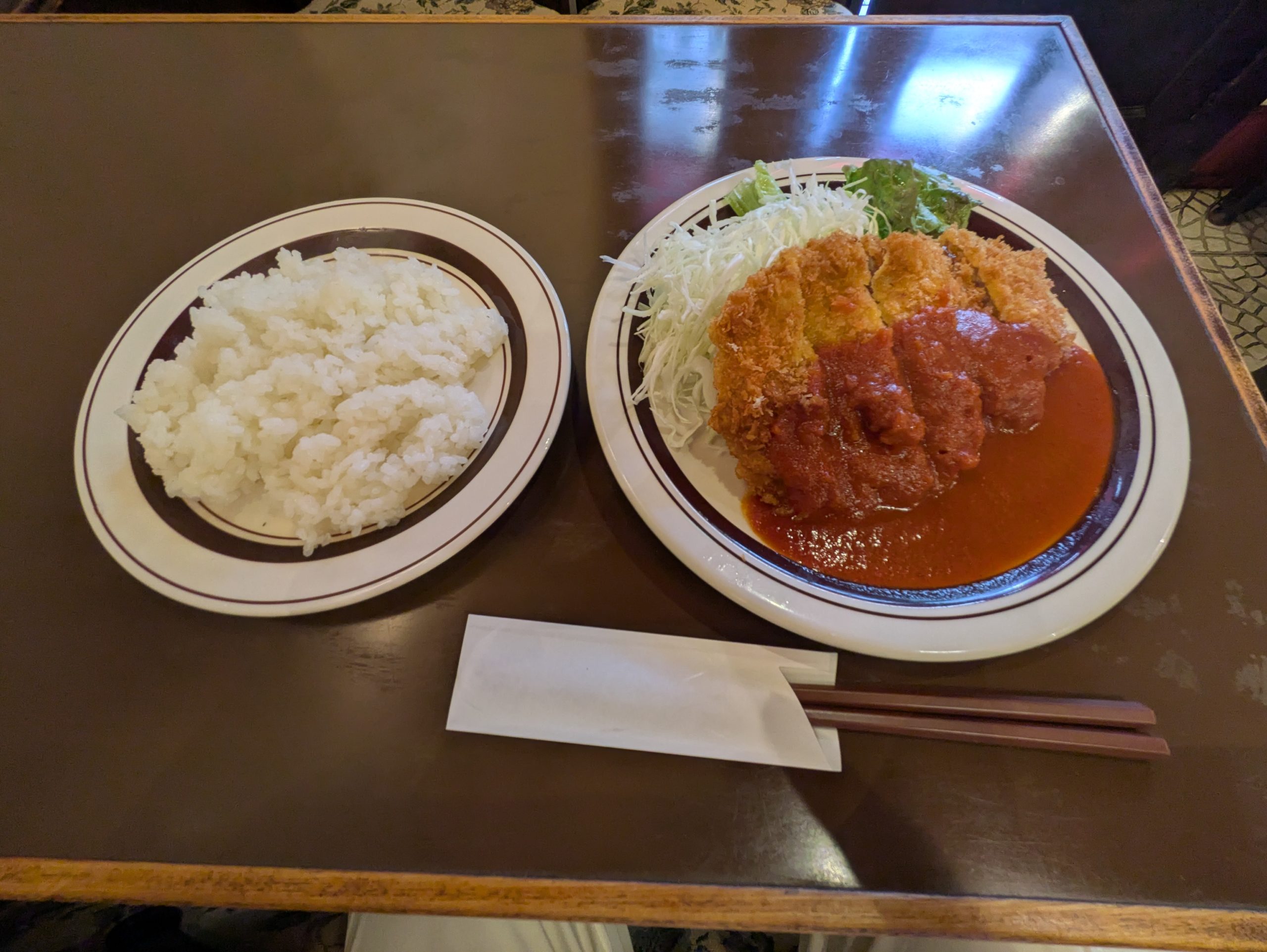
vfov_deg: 85.7
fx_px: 513
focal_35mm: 14
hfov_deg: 102.0
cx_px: 634
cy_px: 476
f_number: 2.2
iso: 155
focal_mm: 1.83
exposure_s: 1/33.3
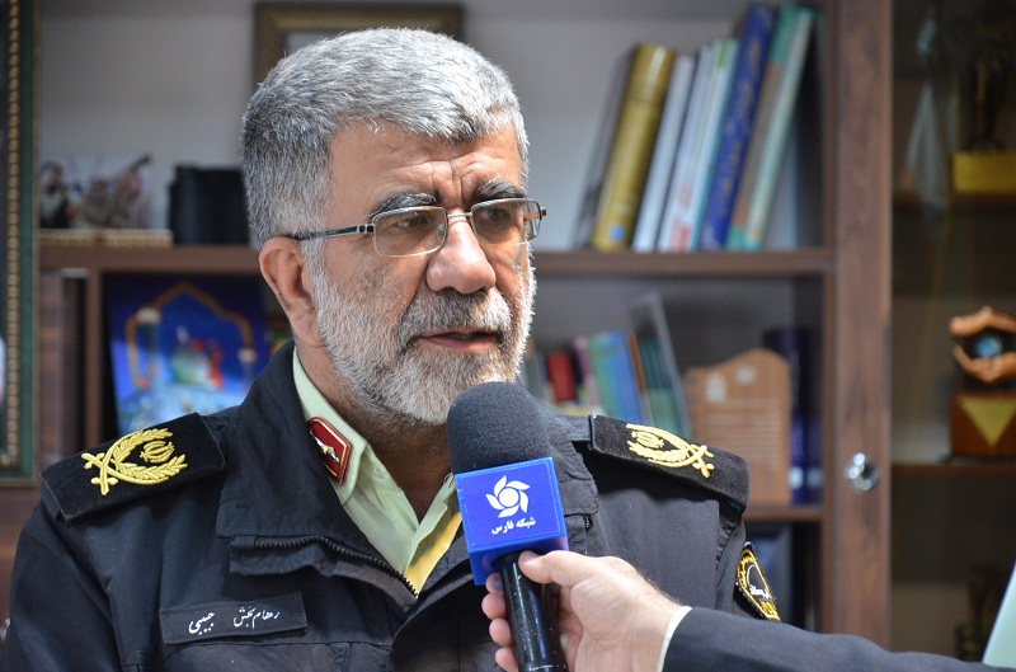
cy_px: 336
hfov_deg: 13.1
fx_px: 4434
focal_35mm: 158
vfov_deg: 8.7
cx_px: 508
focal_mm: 105
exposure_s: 1/20
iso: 1600
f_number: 5.6
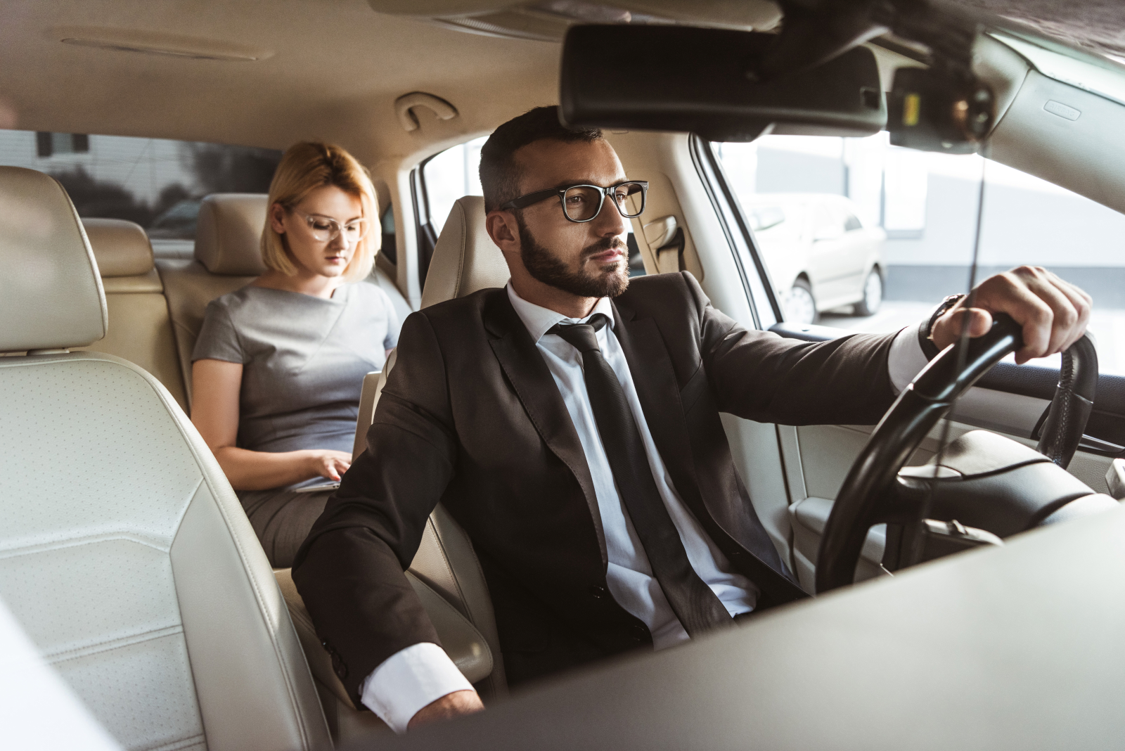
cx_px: 562
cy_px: 376
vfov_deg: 38.9
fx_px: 1063
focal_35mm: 34
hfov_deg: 55.8
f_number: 3.5
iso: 500
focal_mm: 34
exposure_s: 1/200
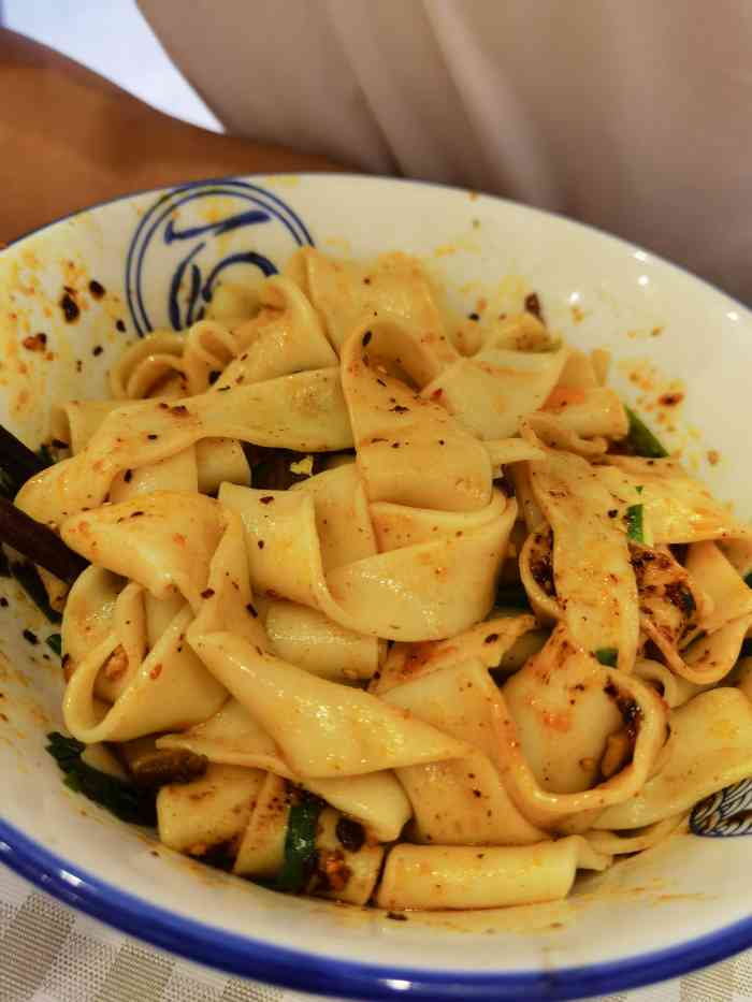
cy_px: 501
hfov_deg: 51.4
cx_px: 376
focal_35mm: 27
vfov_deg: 65.3
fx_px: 782
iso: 400
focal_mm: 6.71
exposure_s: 1/100
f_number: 1.9
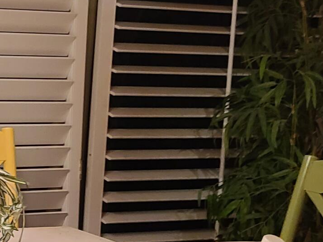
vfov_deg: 14.1
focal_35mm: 105
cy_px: 170
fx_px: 980
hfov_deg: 17.0
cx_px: -154
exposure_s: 1/40
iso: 250
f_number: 1.8
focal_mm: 7
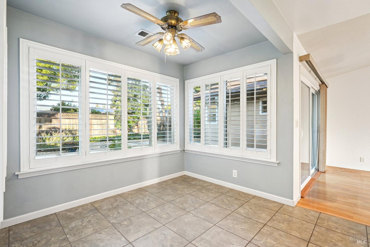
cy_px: 124
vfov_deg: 70.4
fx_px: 175
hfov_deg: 93.3
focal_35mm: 17
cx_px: 185
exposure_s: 1/20
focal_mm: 17
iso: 400
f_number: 8
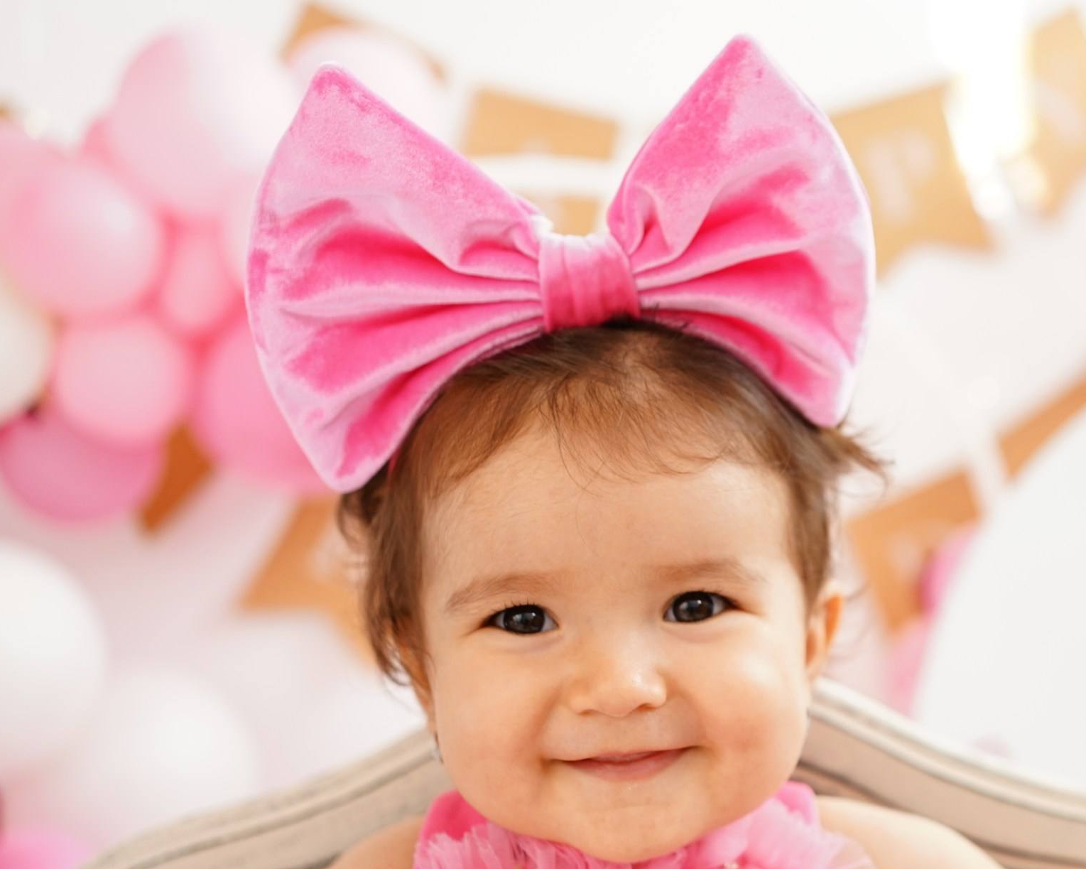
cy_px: 516
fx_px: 1768
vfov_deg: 27.6
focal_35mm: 55
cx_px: 859
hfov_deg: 33.2
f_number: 2.8
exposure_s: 1/160
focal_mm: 35
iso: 250
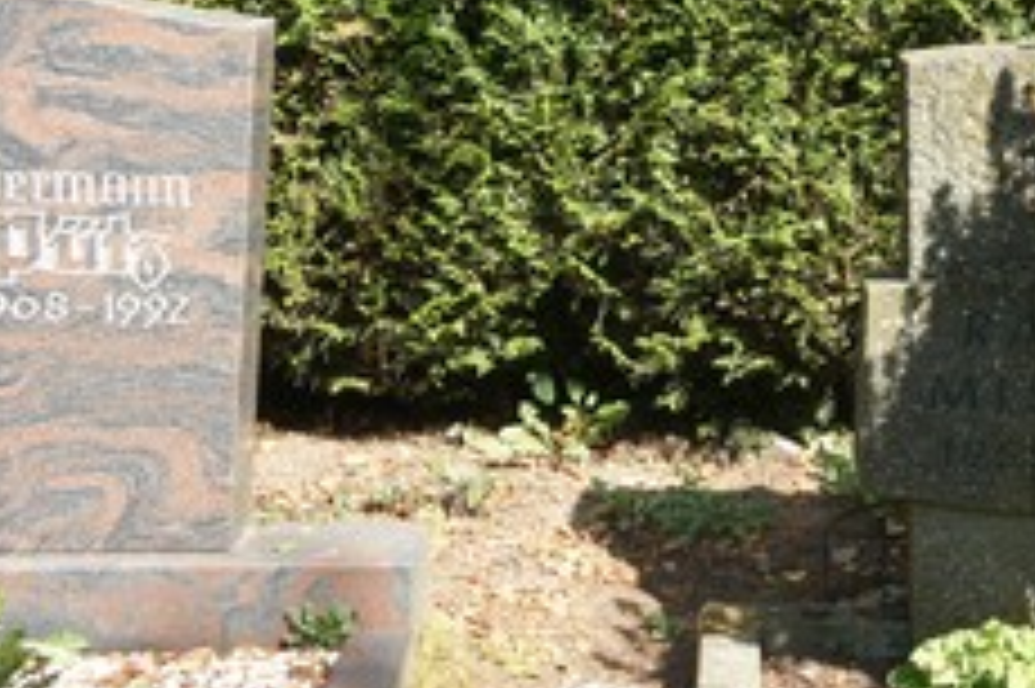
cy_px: 256
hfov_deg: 24.1
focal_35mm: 81
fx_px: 2327
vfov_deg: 16.8
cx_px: 1012
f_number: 6.3
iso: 400
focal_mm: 27
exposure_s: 1/250
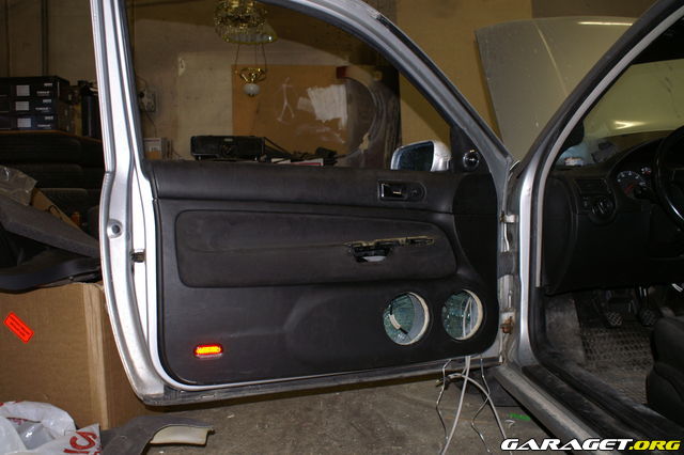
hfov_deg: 62.0
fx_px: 570
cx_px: 342
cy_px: 228
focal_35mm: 30
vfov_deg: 43.6
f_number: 4
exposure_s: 1/60
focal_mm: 20
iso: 400
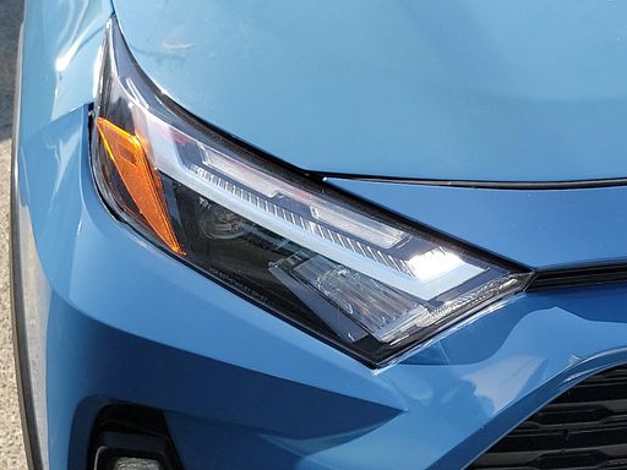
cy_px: 104
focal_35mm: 75
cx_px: 557
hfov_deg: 25.2
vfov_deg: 19.5
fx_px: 1358
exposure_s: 1/569
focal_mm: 6.7
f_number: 1.8
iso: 50
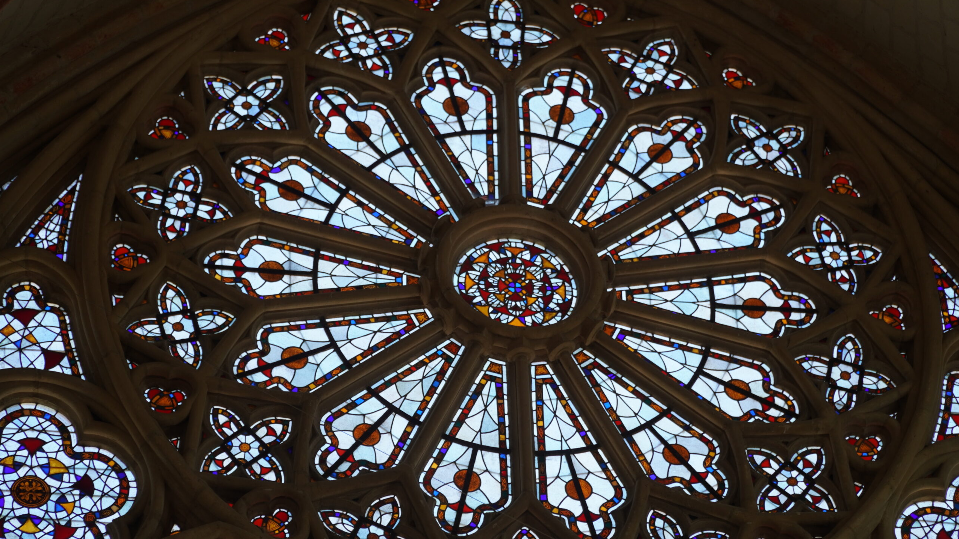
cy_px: 282
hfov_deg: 17.4
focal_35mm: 123
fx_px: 3128
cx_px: 480
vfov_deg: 9.9
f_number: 4
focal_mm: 78
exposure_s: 1/125
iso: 160
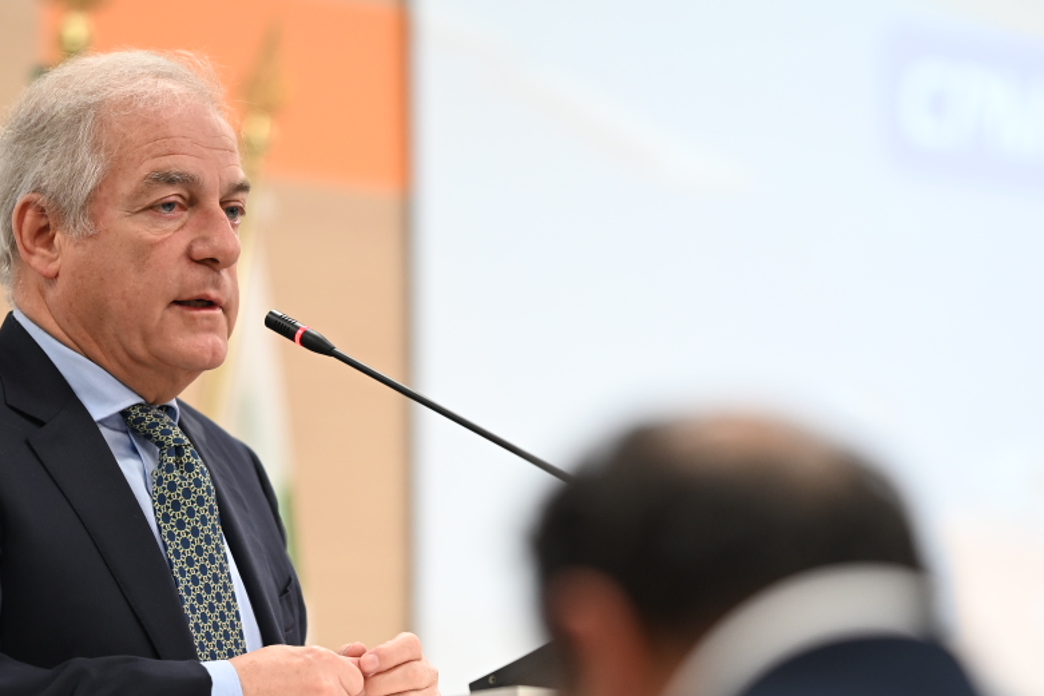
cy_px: 544
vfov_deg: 4.9
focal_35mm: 280
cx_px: 575
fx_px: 8121
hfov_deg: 7.4
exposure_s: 1/200
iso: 800
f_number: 1.8
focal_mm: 135
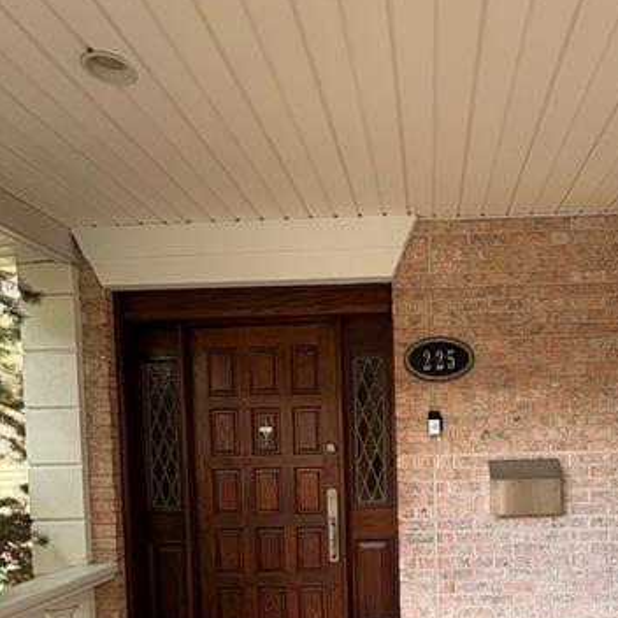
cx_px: 420
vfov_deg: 56.0
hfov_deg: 57.6
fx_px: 545
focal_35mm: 27
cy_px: 469
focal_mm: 2.22
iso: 80
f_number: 2.2
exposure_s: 1/99
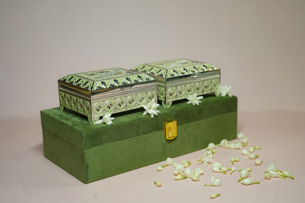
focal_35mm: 50
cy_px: 102
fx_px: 424
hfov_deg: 39.6
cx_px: 152
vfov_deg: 27.0
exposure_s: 1/125
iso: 640
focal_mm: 50
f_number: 4.5
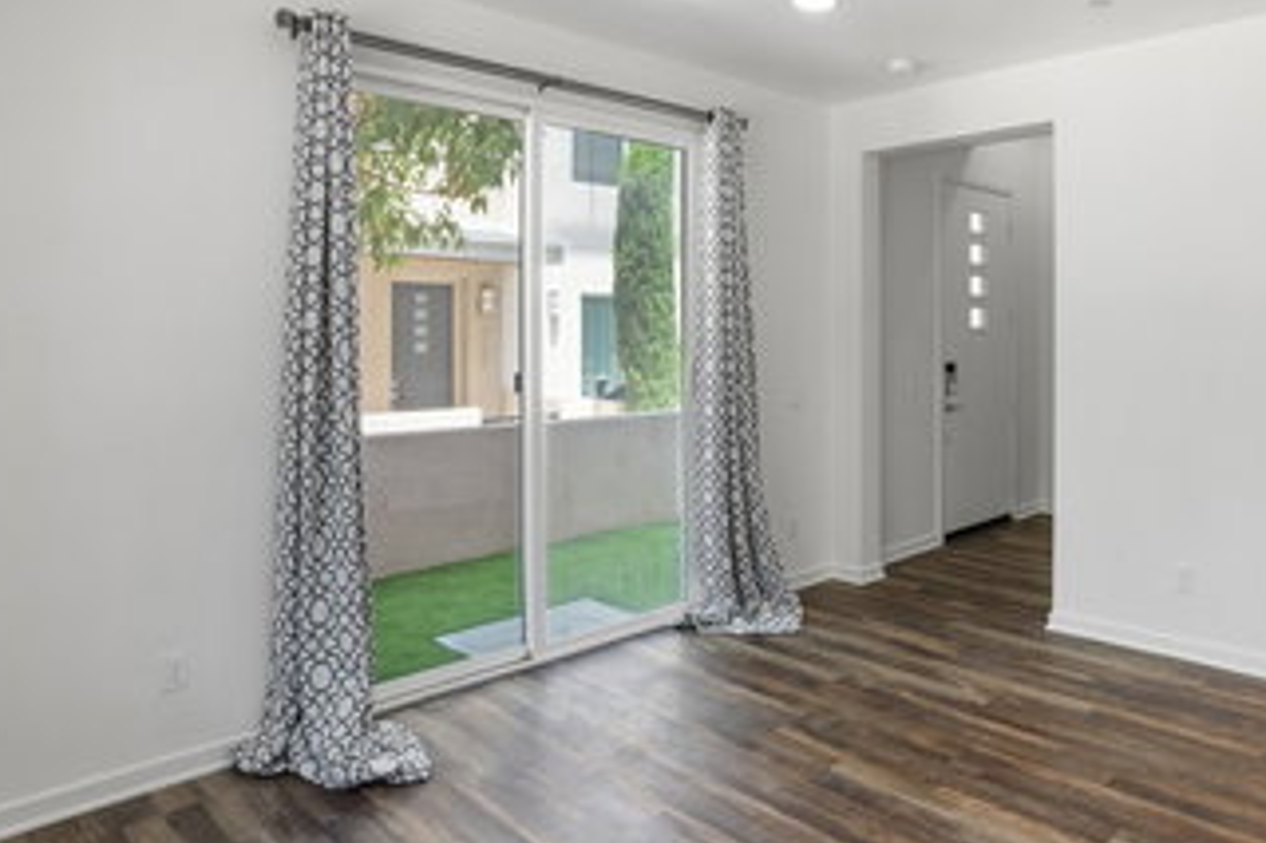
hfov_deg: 71.9
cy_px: 340
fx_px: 844
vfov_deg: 52.7
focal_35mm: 24
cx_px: 831
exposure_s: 2.5
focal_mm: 16
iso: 100
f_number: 22
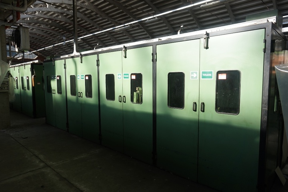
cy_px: 96
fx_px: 192
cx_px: 144
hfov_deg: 73.7
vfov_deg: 53.1
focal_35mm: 24
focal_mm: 16
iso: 100
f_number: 4.5
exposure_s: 1/160
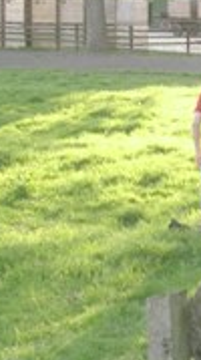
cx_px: 291
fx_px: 1172
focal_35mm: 123
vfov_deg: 17.4
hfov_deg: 9.6
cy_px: 121
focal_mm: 6.7
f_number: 2.9
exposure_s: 1/76.1
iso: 70
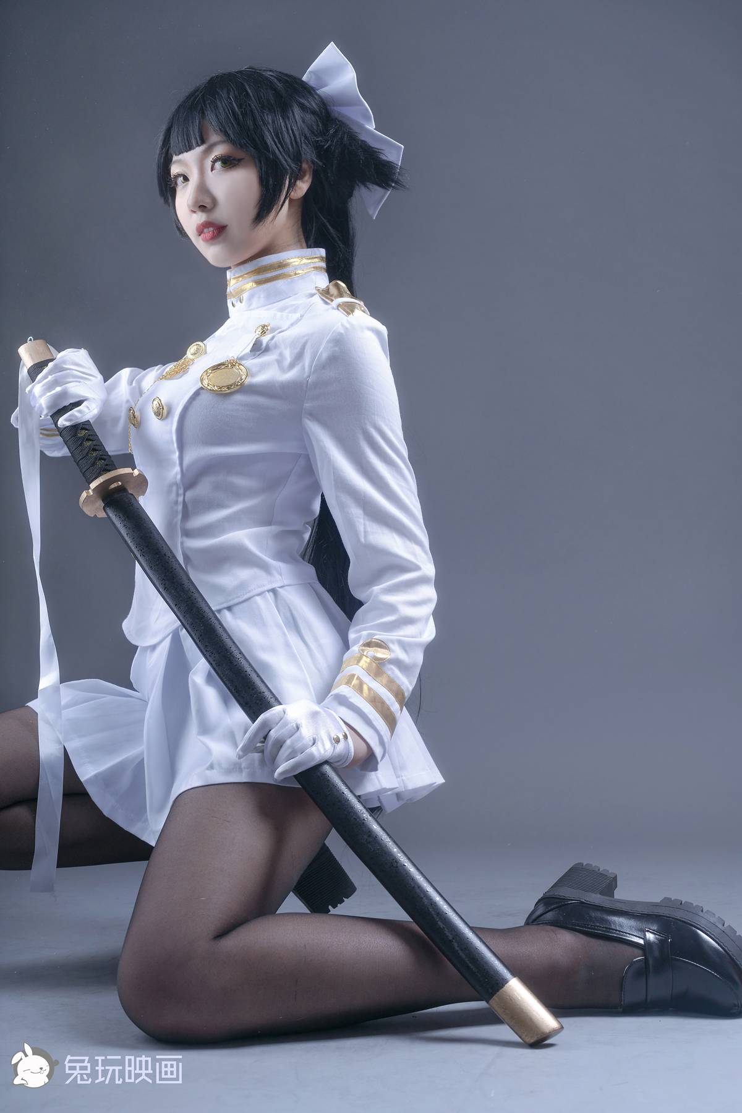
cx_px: 371
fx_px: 1545
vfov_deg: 39.6
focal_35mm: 50
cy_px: 556
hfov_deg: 27.0
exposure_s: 1/160
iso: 160
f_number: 8
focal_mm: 50
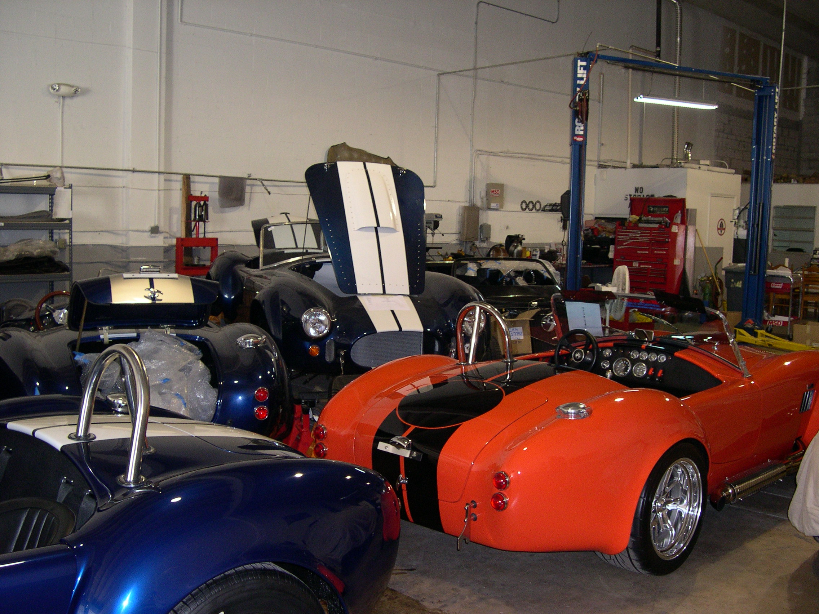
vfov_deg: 37.7
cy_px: 307
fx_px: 899
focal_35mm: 38
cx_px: 410
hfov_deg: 49.0
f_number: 2.8
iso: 262
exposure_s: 1/60
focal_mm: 8
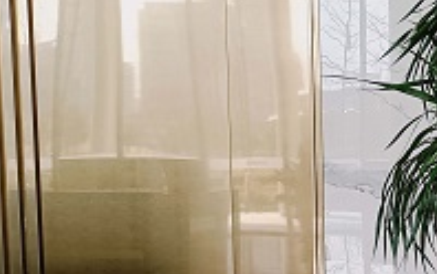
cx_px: 590
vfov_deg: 17.4
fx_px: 882
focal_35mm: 74
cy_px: 238
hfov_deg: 23.9
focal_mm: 4.71
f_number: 1.89
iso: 330
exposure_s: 1/100
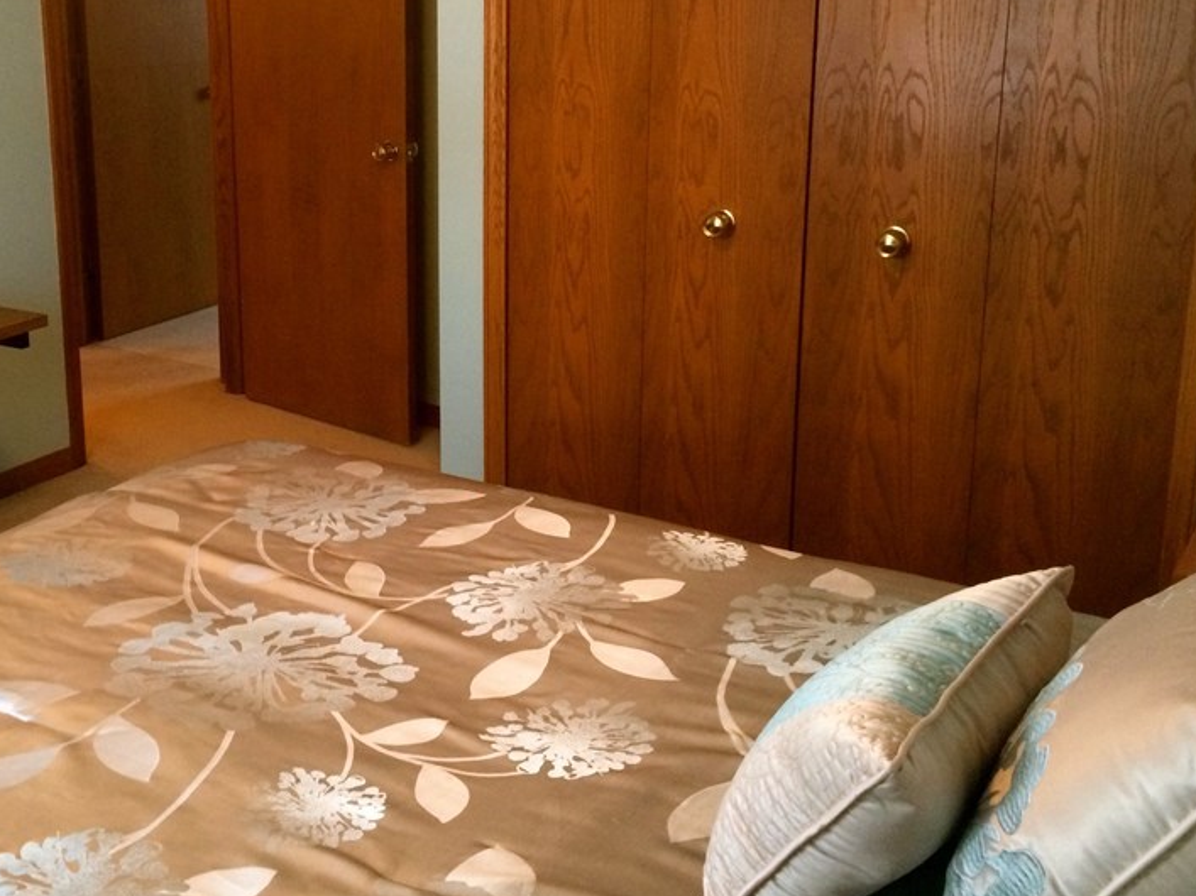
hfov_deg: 44.4
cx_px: 433
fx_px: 1451
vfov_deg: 34.0
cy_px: 282
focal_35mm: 42
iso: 320
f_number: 2.2
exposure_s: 1/30
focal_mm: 4.15
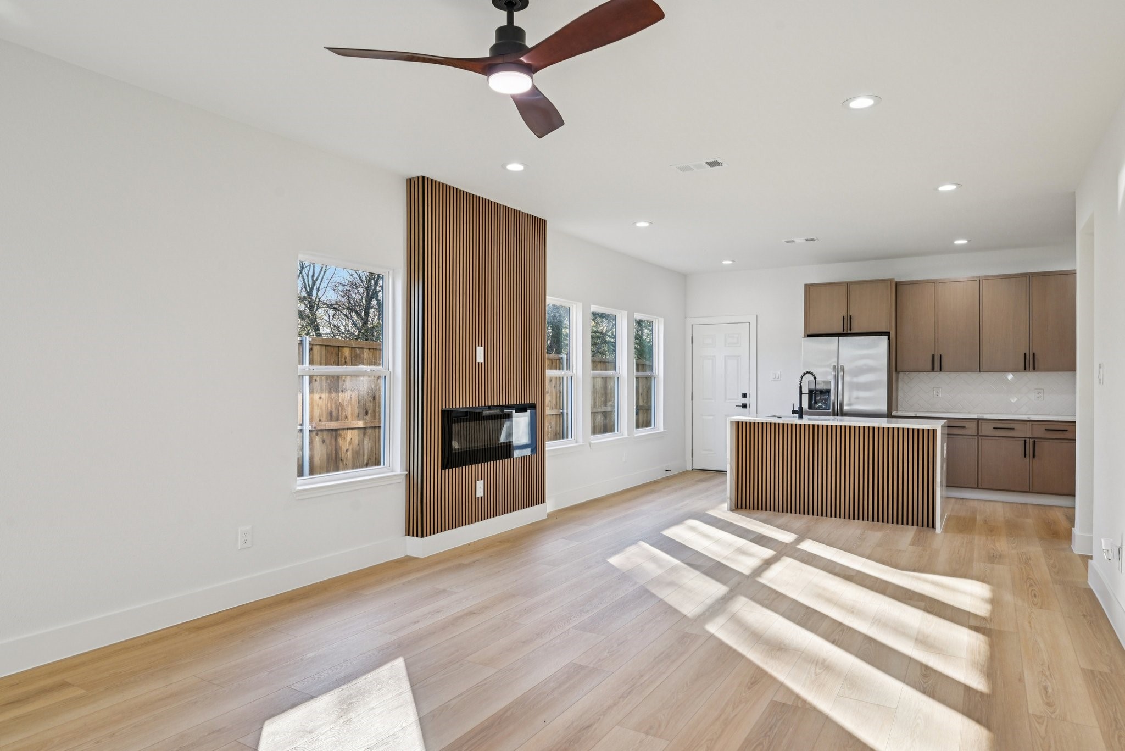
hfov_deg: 79.9
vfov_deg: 58.4
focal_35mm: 22
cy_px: 376
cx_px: 562
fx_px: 672
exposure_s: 1/80
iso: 400
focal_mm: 21.5
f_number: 8
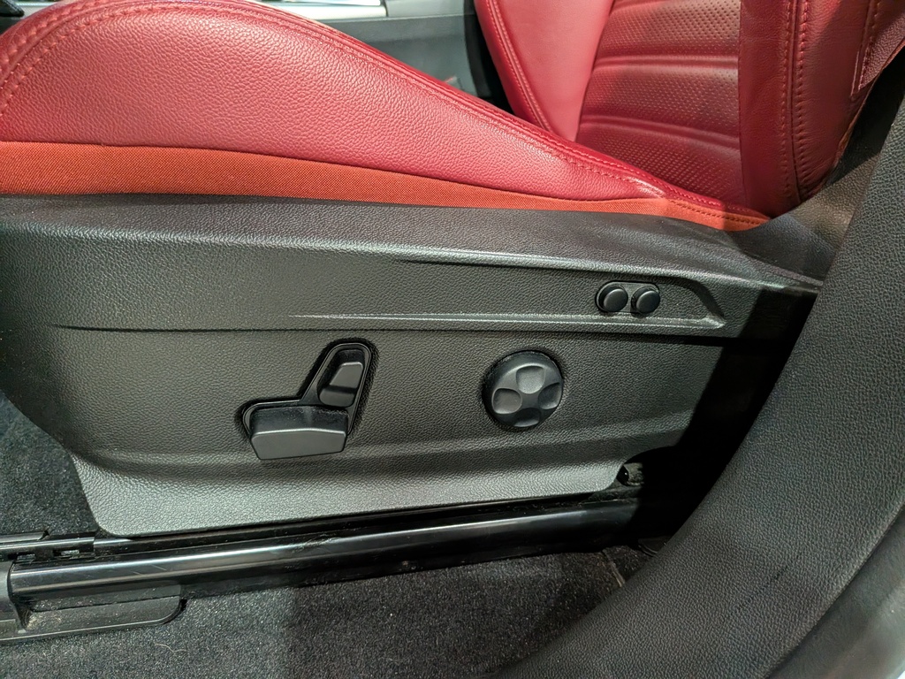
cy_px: 340
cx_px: 452
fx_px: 627
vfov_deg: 56.8
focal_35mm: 24
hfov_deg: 71.6
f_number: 1.7
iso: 1413
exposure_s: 1/120
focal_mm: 4.53
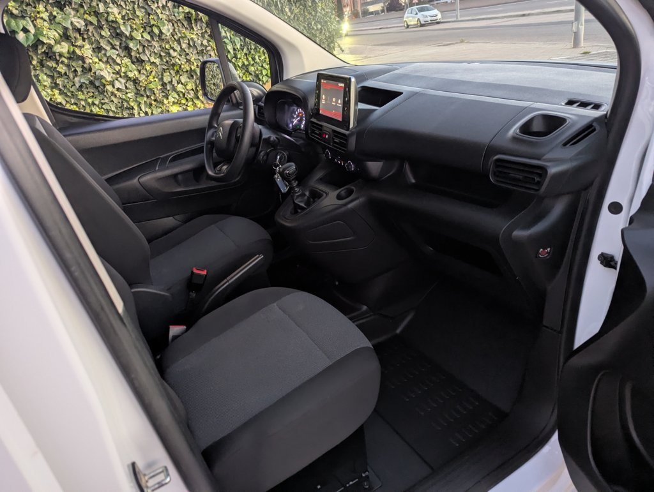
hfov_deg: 71.5
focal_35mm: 24
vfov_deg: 56.9
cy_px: 246
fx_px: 454
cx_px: 327
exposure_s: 1/22.4
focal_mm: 6.81
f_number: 1.85
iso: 666
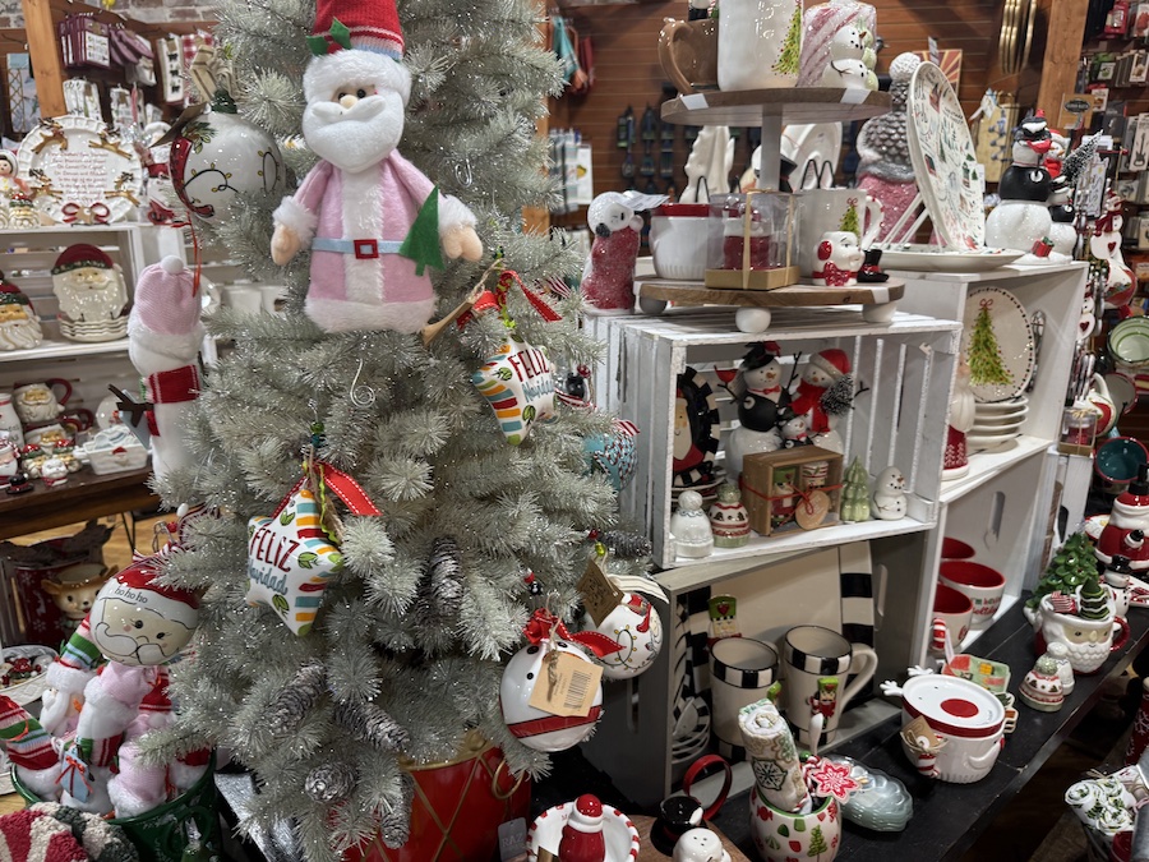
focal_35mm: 24
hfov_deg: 71.6
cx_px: 574
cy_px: 431
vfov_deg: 56.8
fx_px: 797
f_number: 1.78
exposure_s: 1/60
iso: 125
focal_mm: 6.76
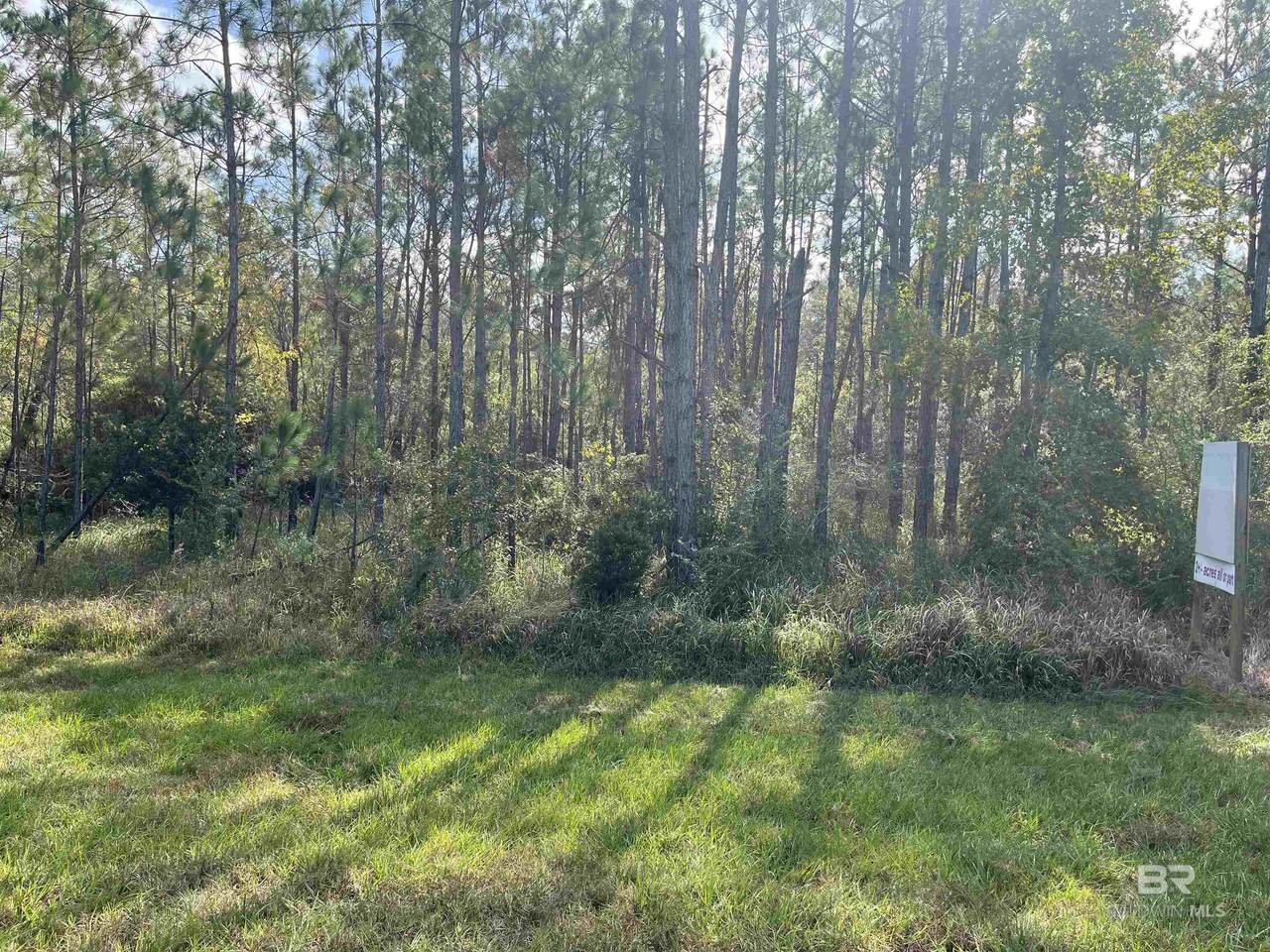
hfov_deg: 67.3
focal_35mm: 26
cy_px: 476
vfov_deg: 53.1
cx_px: 635
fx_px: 954
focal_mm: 5.1
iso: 50
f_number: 1.6
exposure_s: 1/1477
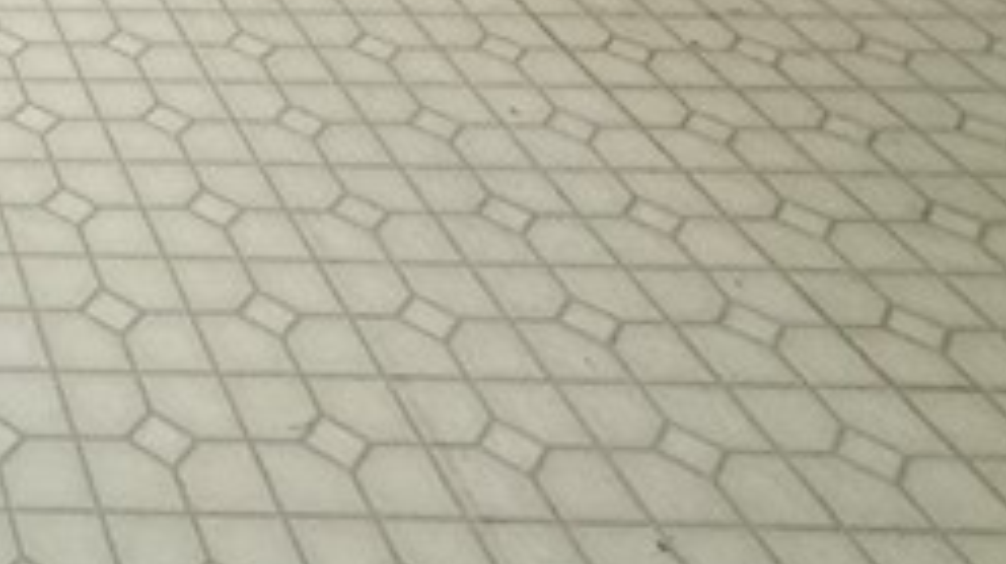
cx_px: -458
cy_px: -844
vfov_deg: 13.3
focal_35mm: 63
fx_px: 1679
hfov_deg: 25.8
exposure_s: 1/60
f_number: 2.2
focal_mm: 2.22
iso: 250
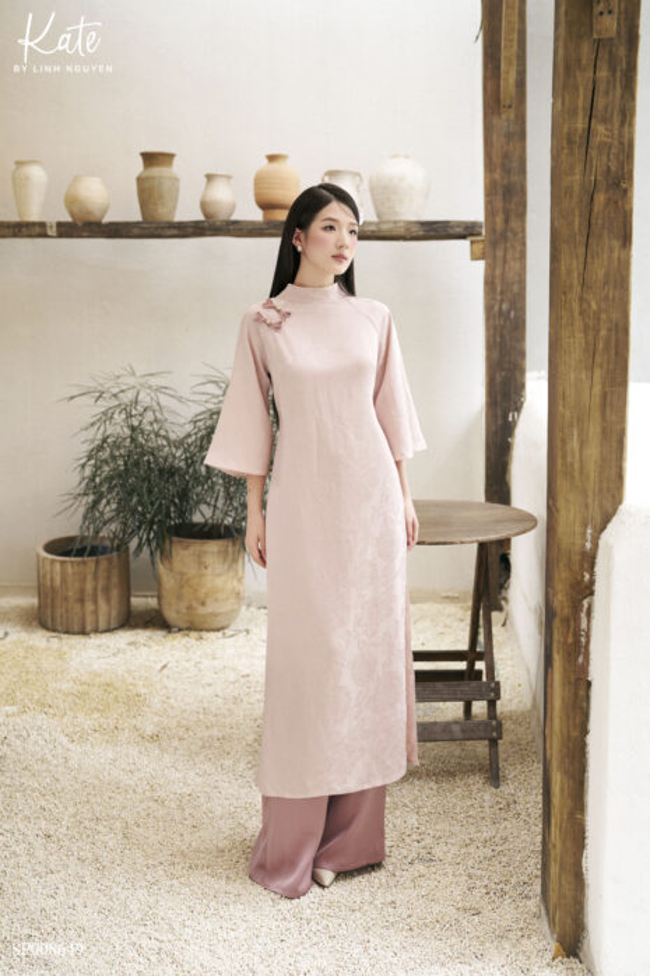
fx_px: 1355
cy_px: 488
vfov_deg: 39.6
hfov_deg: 27.0
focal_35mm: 50
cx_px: 325
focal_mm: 50
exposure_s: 1/160
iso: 640
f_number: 2.5
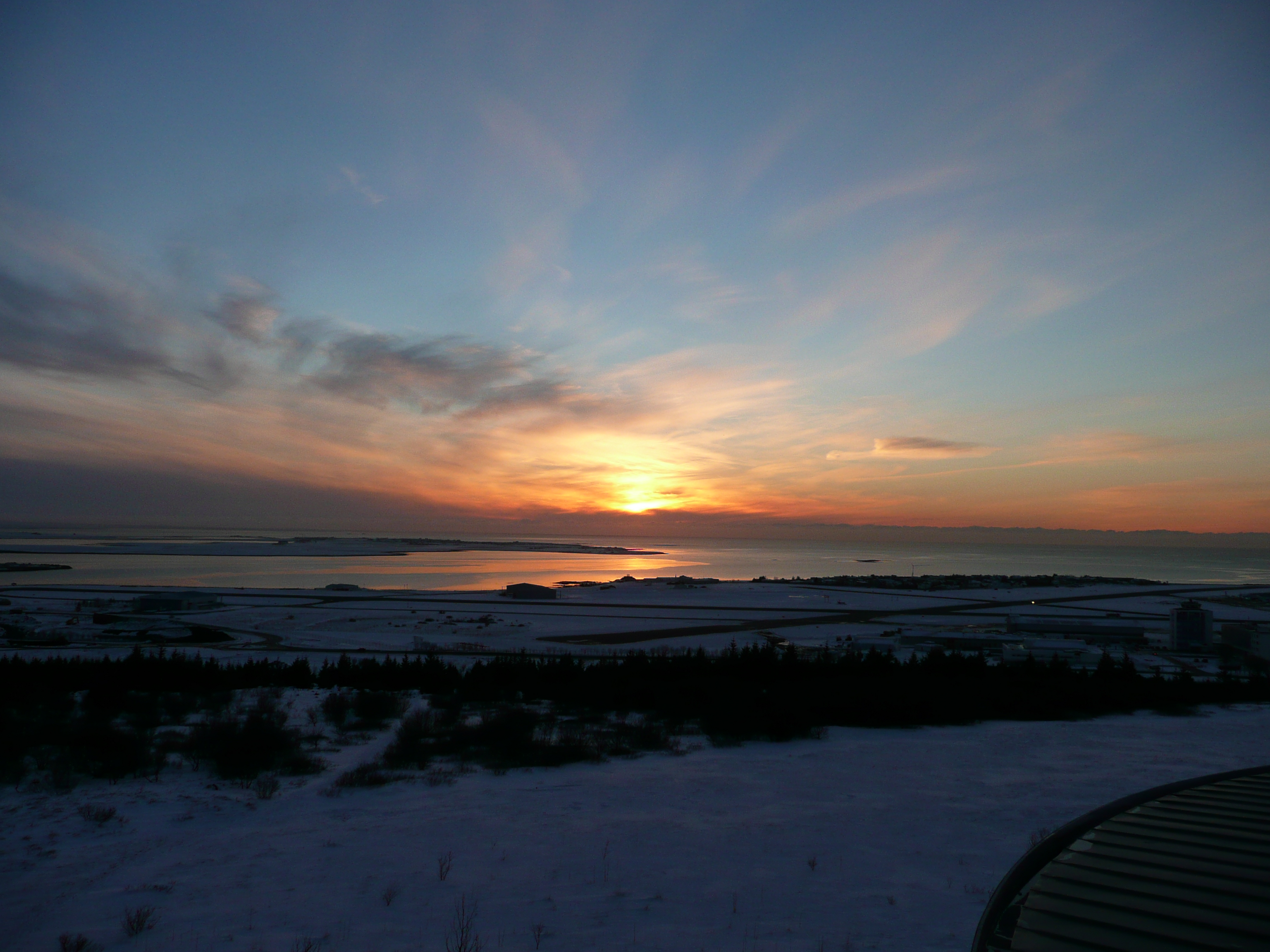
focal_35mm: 28
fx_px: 1027
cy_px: 476
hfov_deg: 63.4
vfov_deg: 49.7
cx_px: 635
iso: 100
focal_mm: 4.6
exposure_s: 1/400
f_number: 3.3
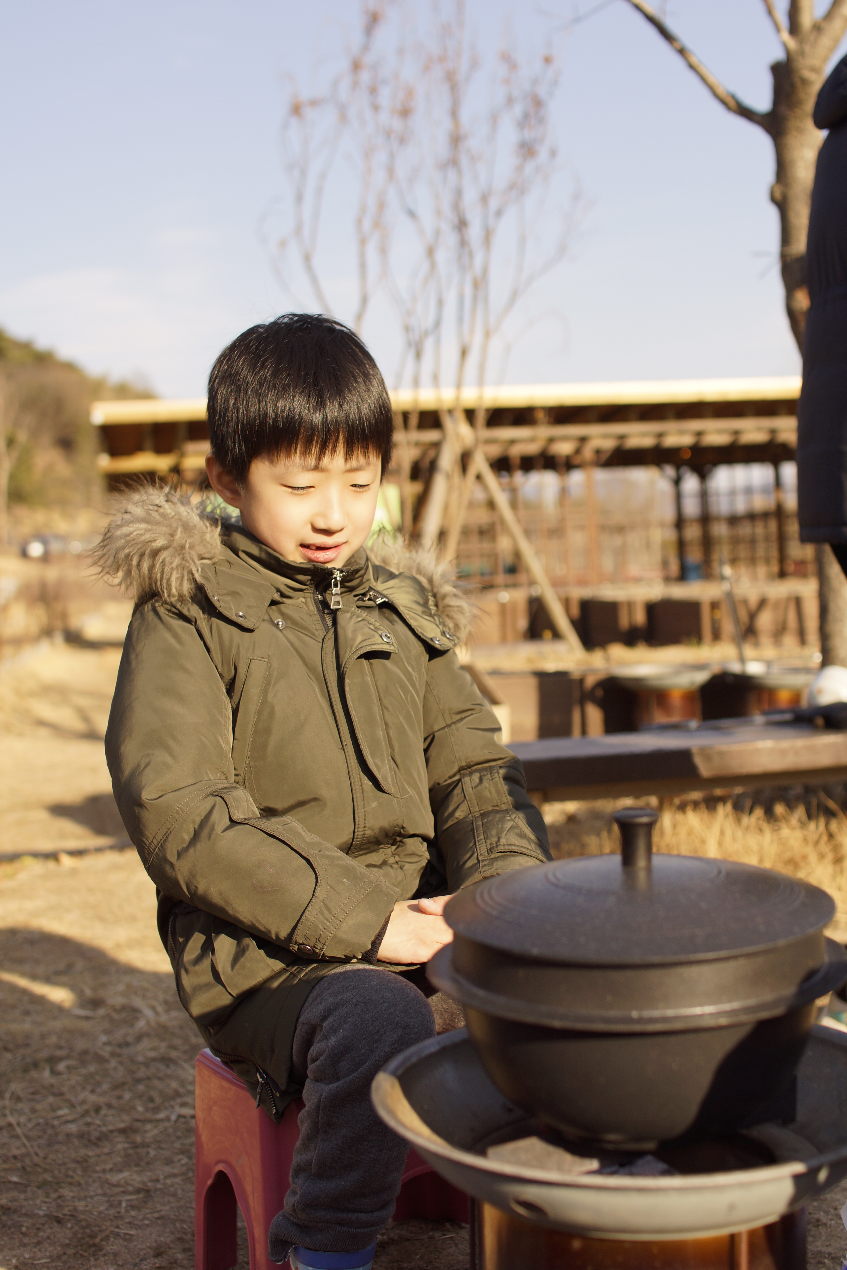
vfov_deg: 43.6
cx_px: 424
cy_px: 635
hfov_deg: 29.9
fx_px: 1588
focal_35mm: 45
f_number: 2.8
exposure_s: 1/1250
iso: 100
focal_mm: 30
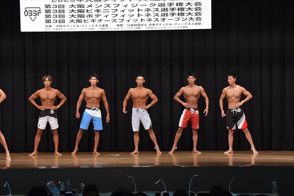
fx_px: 955
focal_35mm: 117
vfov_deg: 11.7
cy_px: 98
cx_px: 147
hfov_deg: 17.5
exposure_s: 1/400
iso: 6400
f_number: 5.6
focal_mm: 78
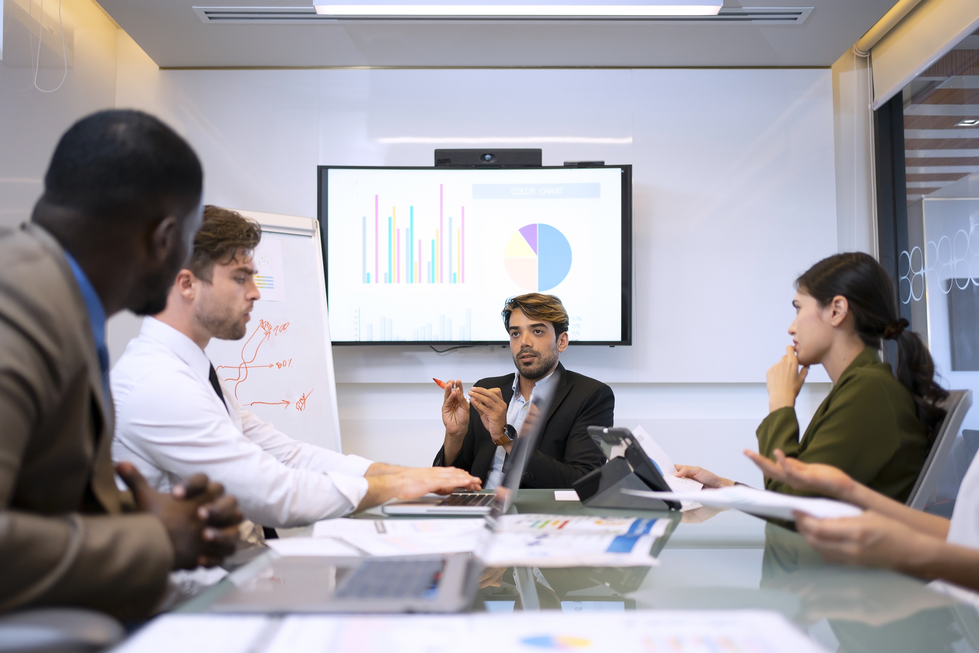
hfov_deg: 54.4
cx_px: 490
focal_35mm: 35
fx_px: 952
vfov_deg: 37.9
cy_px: 326
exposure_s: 1/250
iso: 500
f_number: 1.8
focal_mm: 35
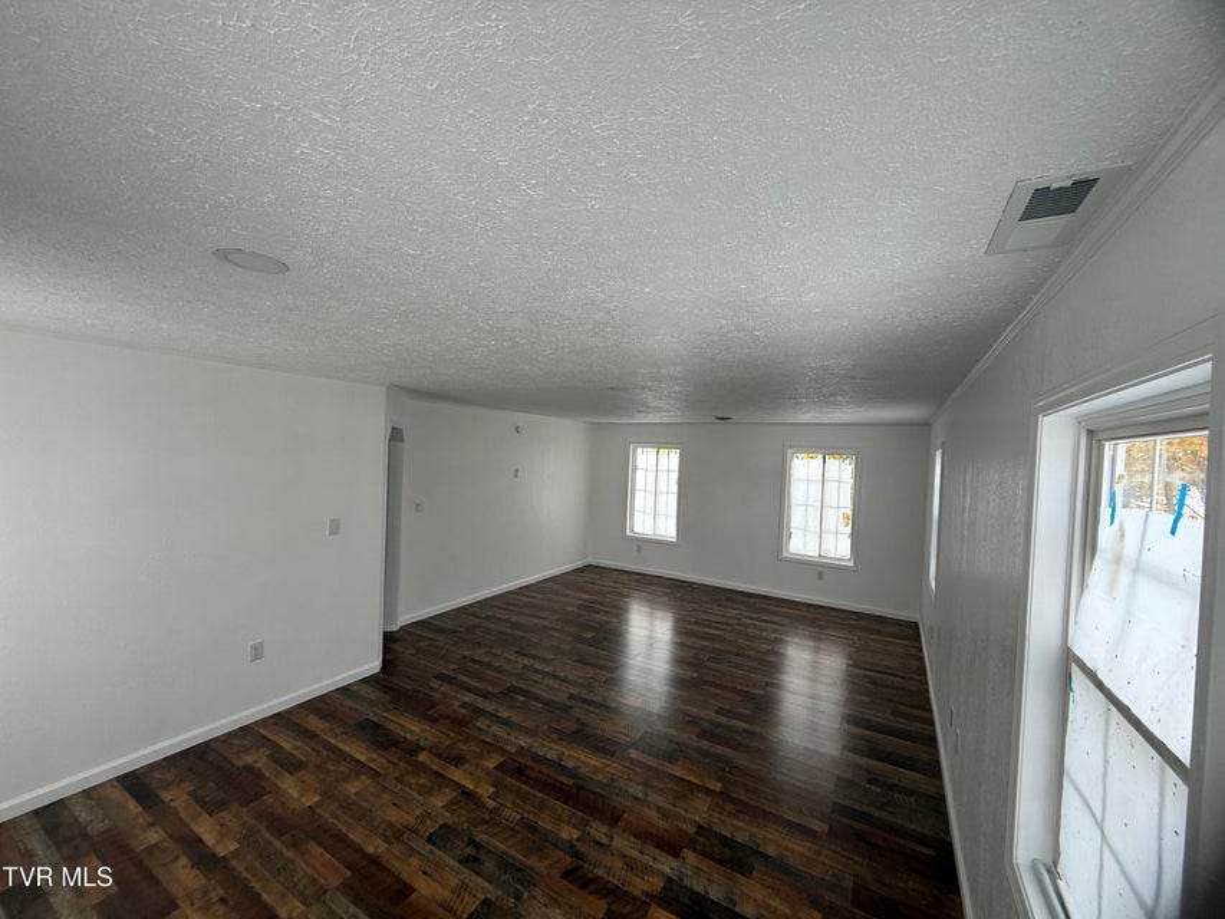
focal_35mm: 14
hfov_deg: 102.1
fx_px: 496
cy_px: 460
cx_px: 612
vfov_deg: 85.7
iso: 100
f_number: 2.2
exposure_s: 1/99
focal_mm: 2.22
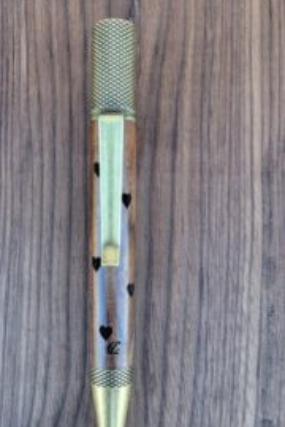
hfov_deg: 33.3
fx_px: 475
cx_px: 119
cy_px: 255
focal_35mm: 40
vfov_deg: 48.2
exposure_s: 1/100
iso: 100
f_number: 1.8
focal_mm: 5.4
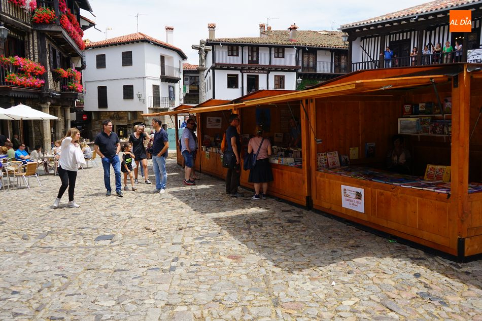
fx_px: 375
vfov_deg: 46.4
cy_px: 160
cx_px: 241
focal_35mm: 28
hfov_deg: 65.5
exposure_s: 1/640
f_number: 4
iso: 100
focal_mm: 28
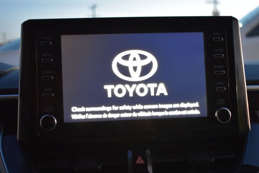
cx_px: 147
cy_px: 112
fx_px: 360
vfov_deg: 26.9
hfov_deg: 39.5
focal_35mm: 50
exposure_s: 1/8
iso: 1600
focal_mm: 24
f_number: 4
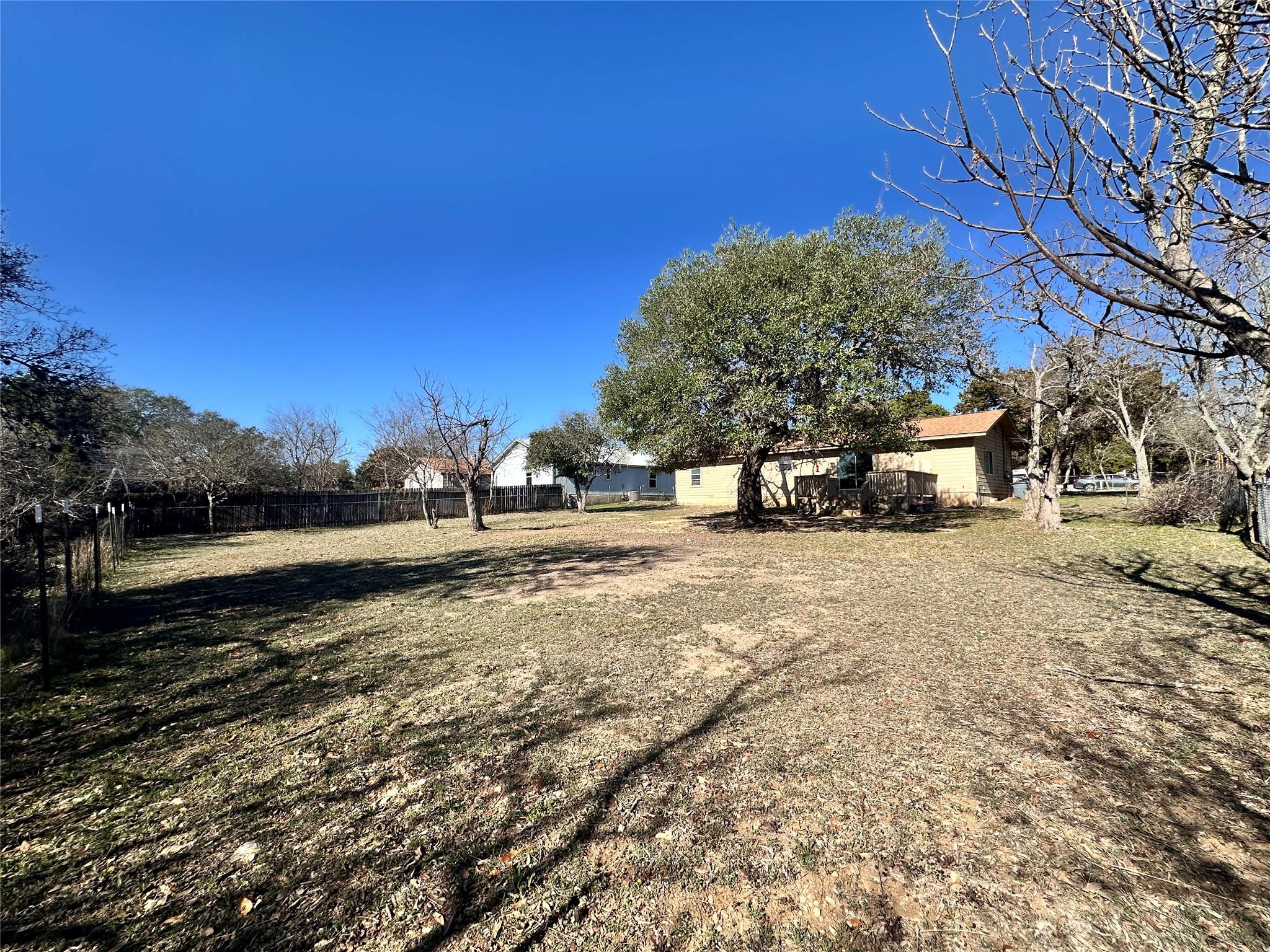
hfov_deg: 102.1
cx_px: 635
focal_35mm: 14
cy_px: 476
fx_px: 514
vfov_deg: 85.7
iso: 50
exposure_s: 1/2398
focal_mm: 2.22
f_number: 2.2
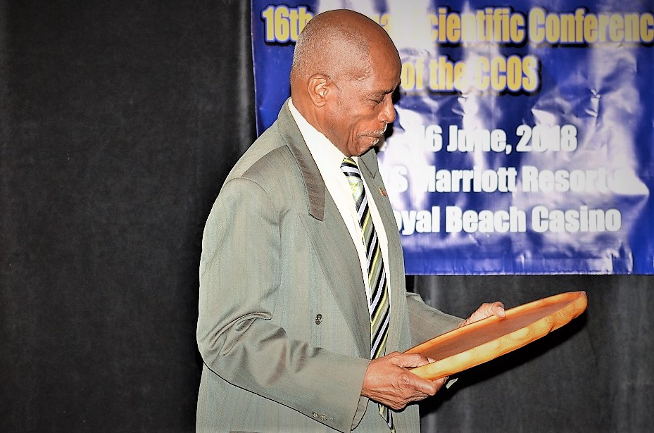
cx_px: 327
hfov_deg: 11.4
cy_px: 216
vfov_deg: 7.6
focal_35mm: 180
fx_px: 3263
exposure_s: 1/125
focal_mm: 120
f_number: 5
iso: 500
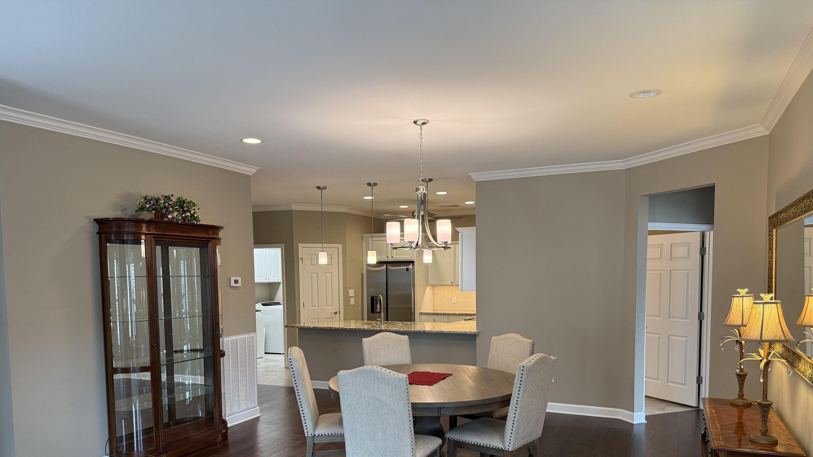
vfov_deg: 42.2
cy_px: 313
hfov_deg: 69.9
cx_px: 417
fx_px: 582
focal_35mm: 27
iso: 250
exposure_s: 1/120
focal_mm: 6.76
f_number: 1.78
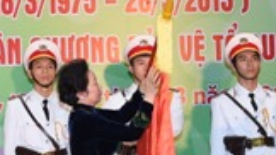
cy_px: 77
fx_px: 1244
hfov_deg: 12.4
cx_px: -44
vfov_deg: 7.1
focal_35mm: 170
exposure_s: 1/125
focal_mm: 35
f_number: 5
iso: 1250
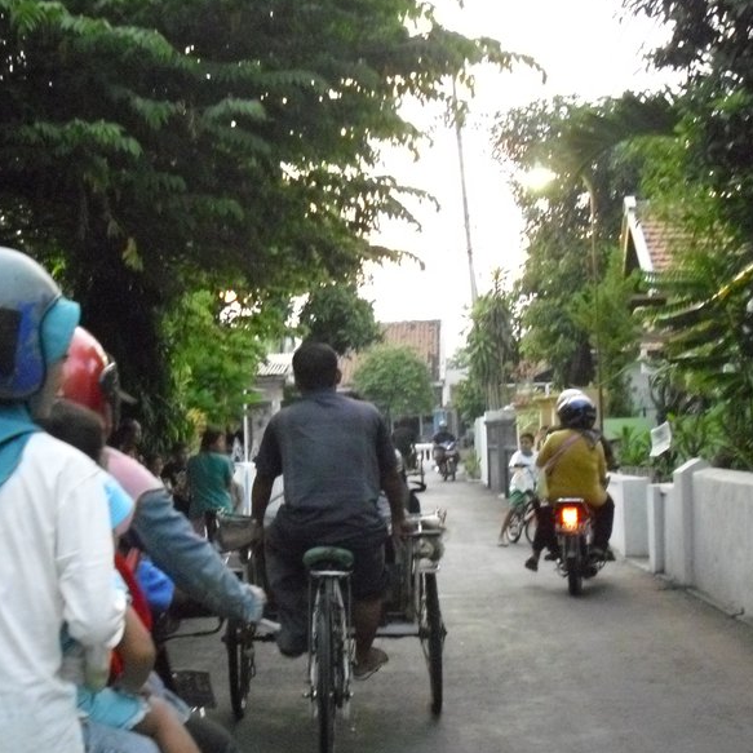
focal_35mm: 59
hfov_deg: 28.9
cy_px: 404
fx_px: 1452
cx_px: 261
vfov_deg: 29.1
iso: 800
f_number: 2.8
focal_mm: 6.2
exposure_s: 1/125
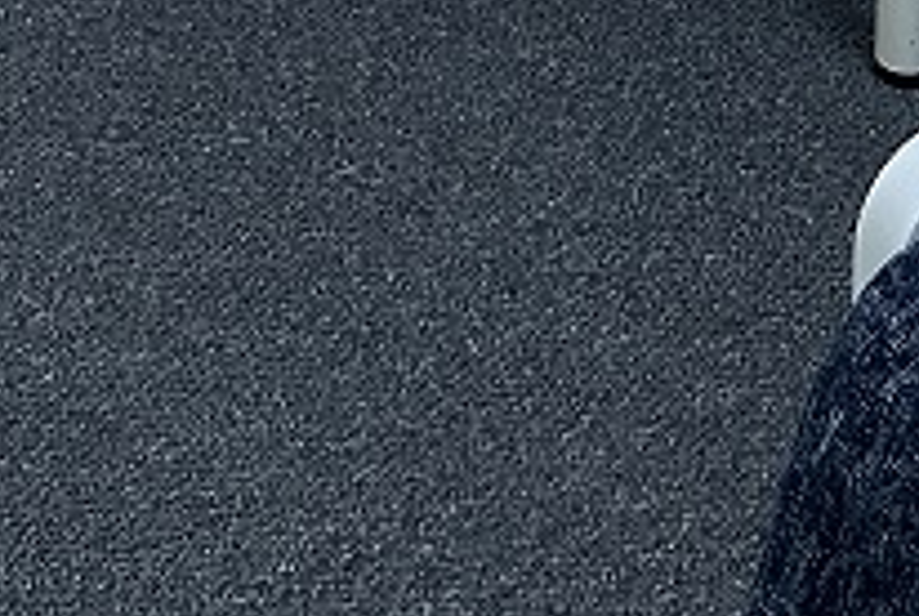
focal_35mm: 132
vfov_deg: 8.0
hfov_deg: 15.5
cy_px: -1553
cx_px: 491
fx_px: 3374
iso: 100
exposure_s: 1/121
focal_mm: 5.7
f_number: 1.5
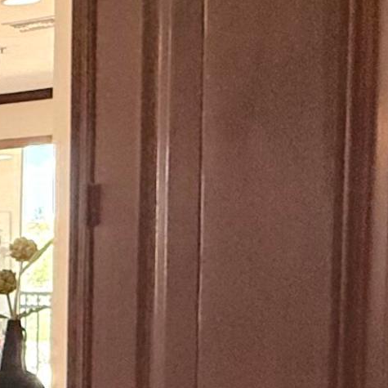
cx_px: -430
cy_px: 305
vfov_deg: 22.8
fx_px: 951
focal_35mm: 75
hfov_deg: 16.4
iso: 500
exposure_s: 1/120
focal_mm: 2.22
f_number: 2.2
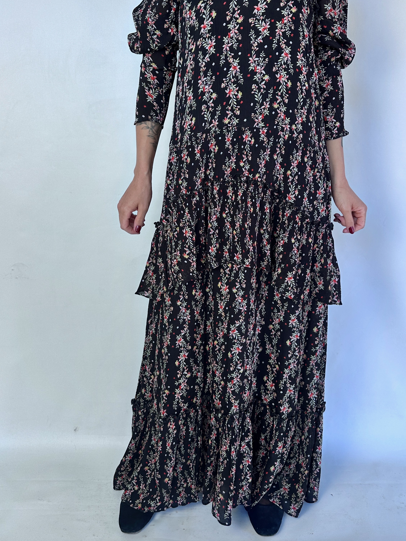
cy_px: 230
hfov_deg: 48.1
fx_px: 453
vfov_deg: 61.4
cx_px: 231
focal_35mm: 29
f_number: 1.78
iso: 64
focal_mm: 6.86
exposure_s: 1/216
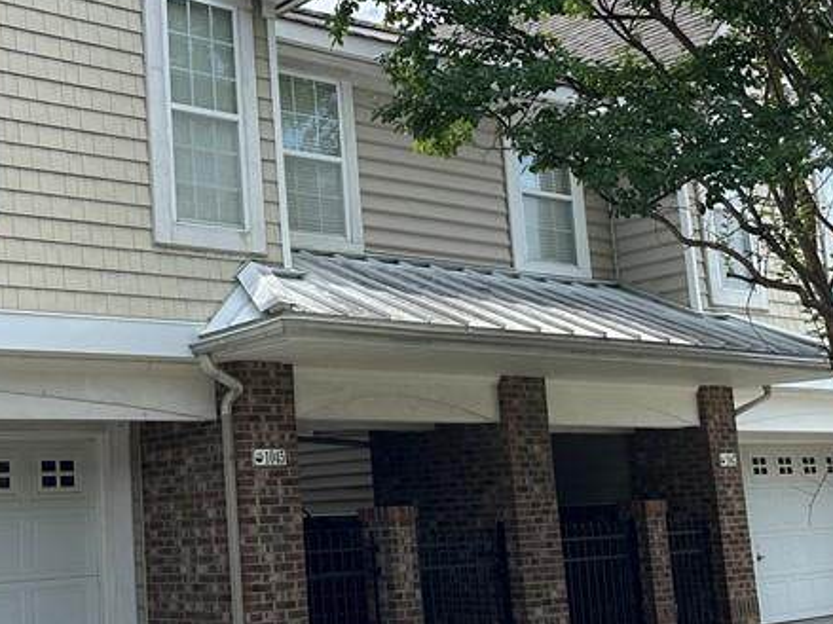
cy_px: 279
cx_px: 192
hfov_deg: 33.6
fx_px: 1347
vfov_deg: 26.1
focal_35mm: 56
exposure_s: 1/2591
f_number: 1.78
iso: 80
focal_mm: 6.86
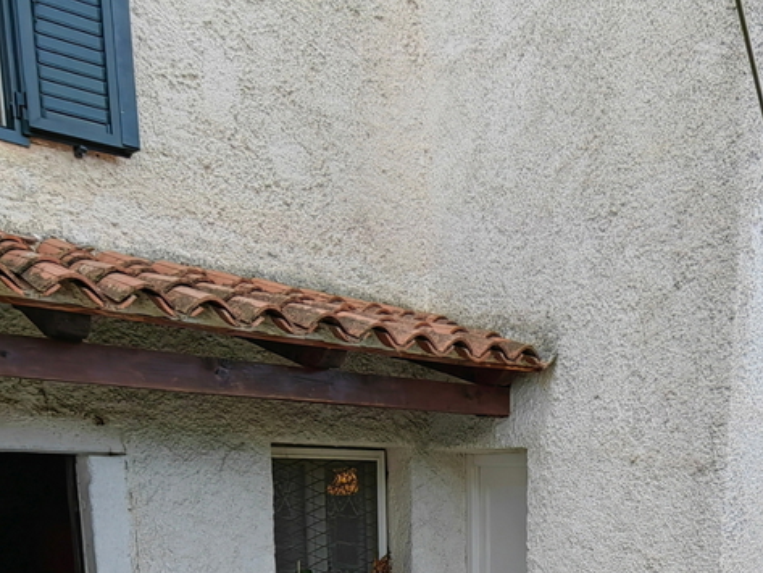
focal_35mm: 33
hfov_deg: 52.5
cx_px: 587
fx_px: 728
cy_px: 605
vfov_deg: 37.2
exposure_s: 1/489
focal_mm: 1.76
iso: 50
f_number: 2.2
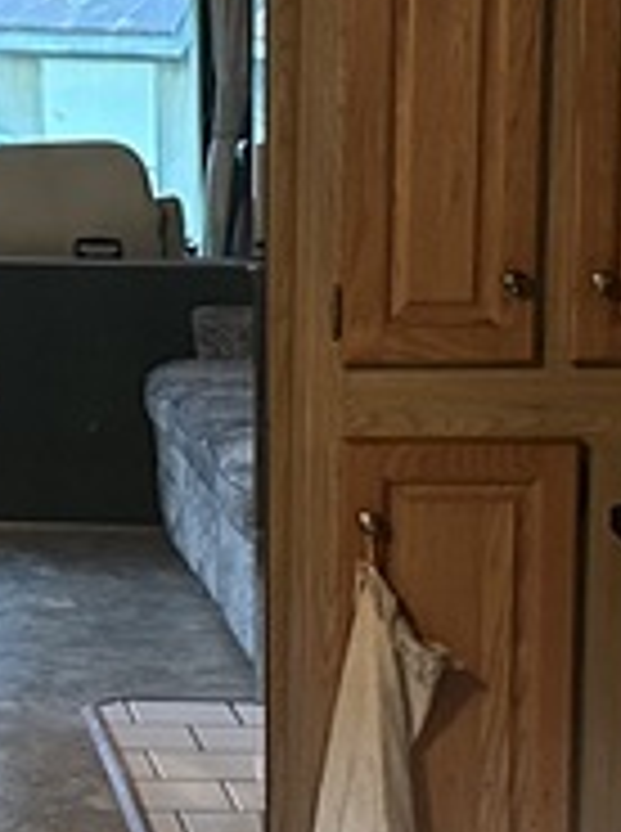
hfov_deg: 11.1
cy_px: 391
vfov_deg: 15.2
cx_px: -198
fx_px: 3120
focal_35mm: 130
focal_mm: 6.86
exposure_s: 1/41
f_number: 1.78
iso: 1000
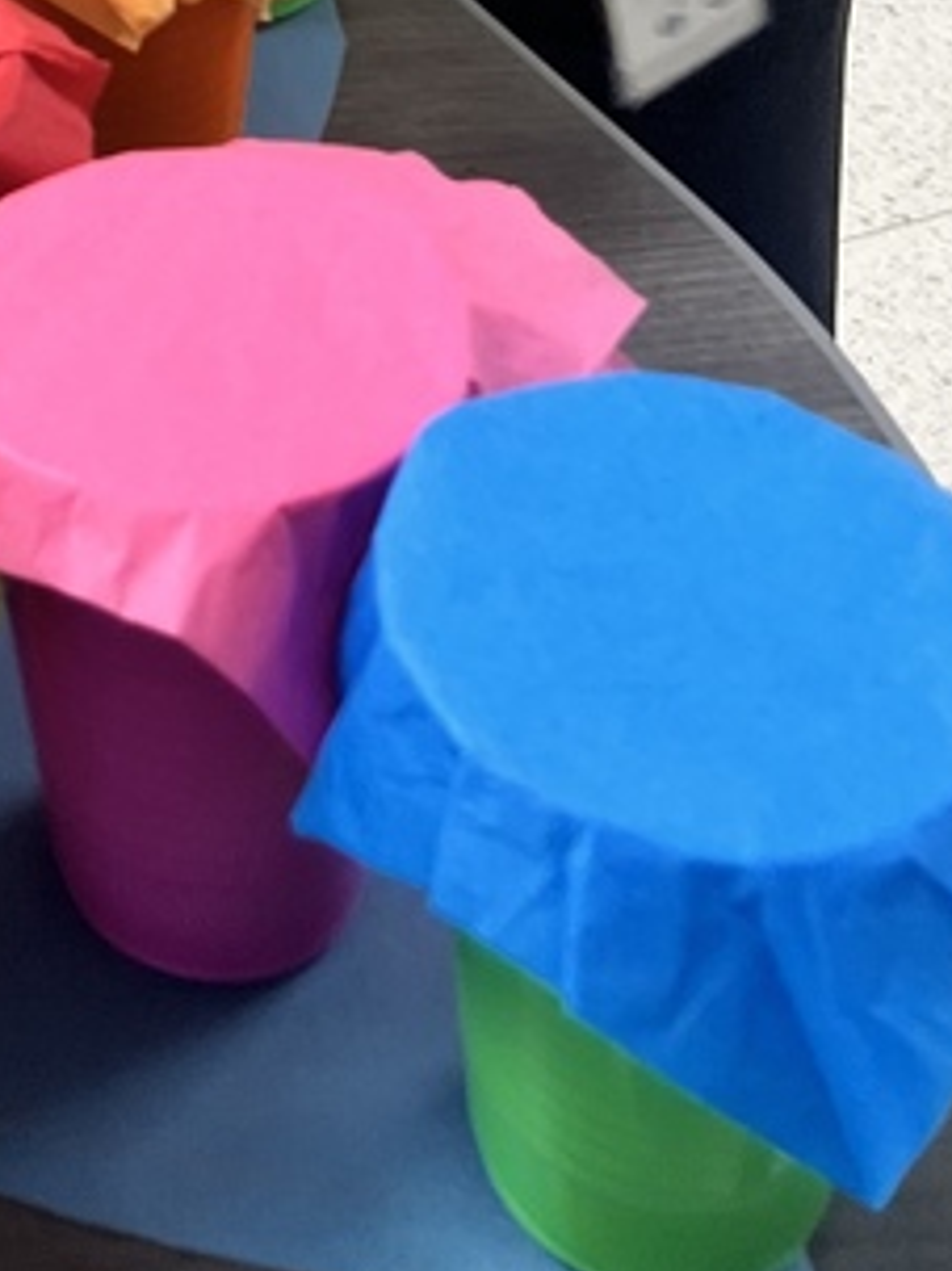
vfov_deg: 18.5
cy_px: -860
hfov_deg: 15.7
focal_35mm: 88
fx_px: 3229
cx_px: -394
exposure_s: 1/60
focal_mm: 5.7
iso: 64
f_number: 1.5
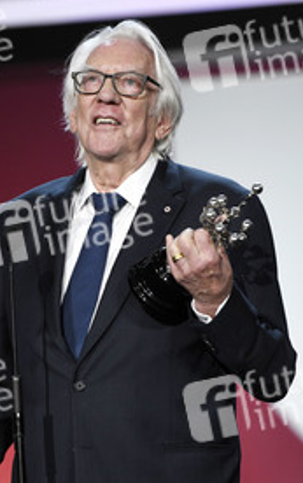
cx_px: 114
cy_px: 313
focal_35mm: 295
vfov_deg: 7.1
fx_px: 3890
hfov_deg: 4.5
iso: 2000
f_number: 3.5
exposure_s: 1/400
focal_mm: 200
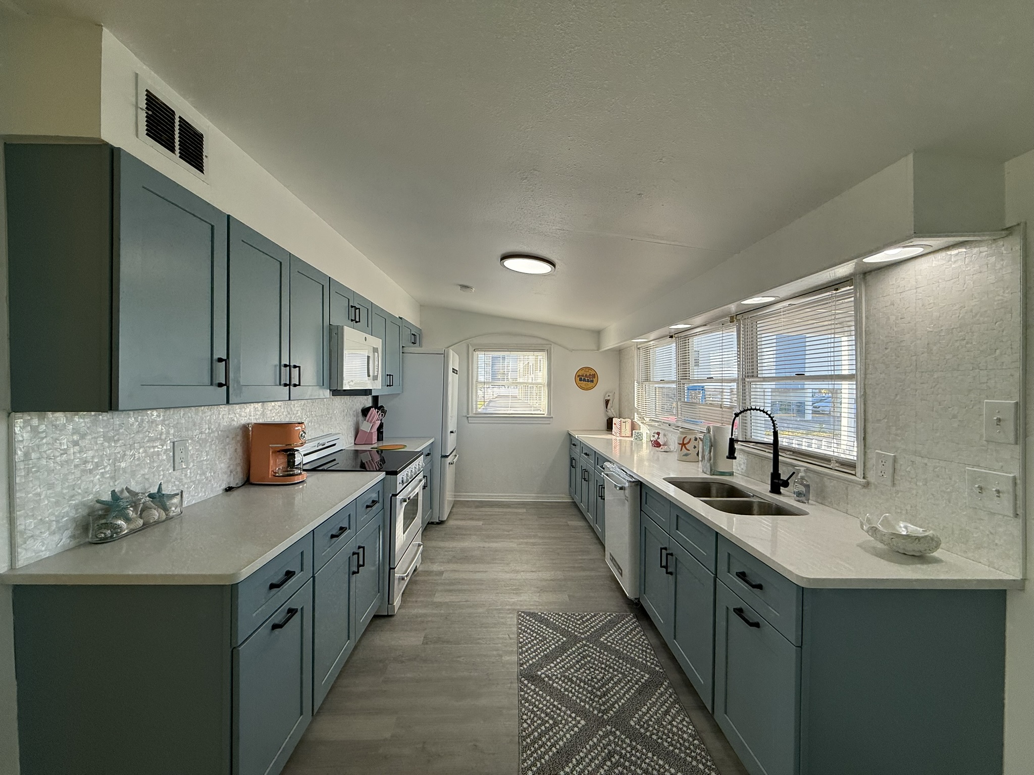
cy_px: 388
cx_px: 517
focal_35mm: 14
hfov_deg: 102.1
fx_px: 418
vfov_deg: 85.7
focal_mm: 2.22
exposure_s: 1/190
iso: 64
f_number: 2.2
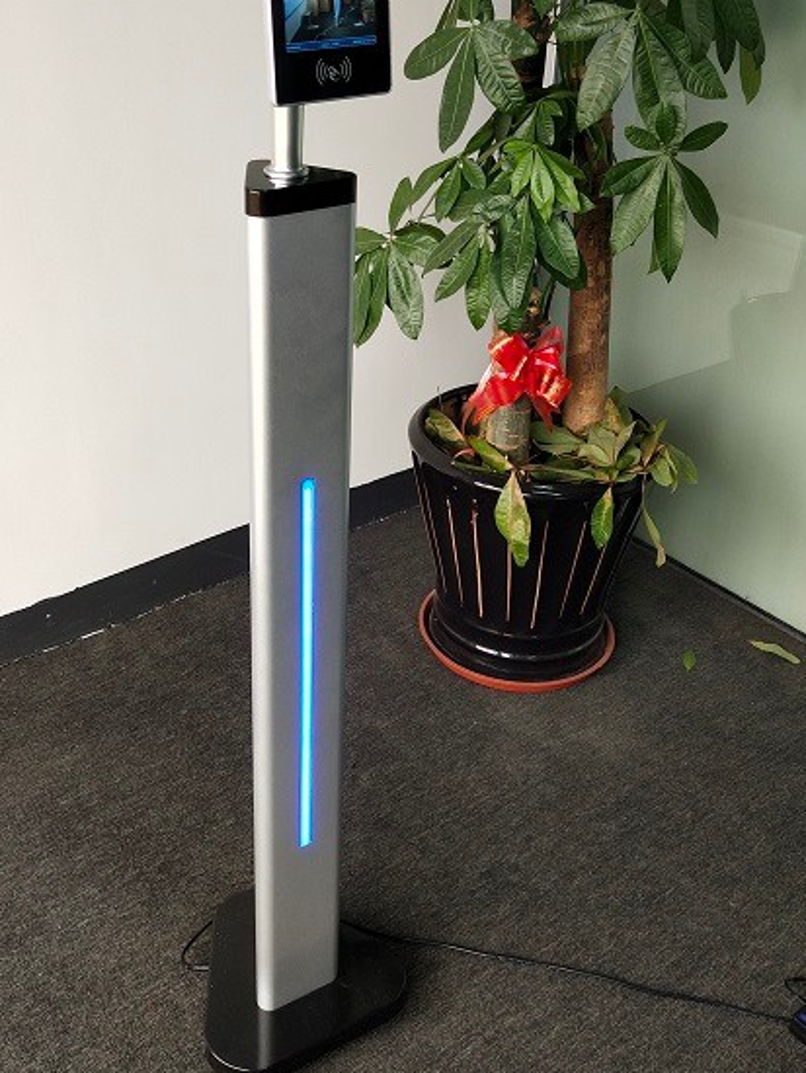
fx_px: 1365
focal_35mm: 44
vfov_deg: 42.6
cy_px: 403
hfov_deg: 32.8
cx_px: 305
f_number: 1.8
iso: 90
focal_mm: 3.95
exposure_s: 1/100
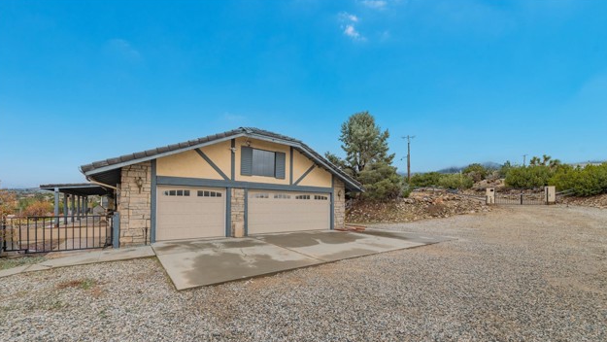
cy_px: 202
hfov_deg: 103.0
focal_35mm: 15
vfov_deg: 70.0
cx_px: 303
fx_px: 242
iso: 100
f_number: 7.1
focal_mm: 14
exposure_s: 1/400
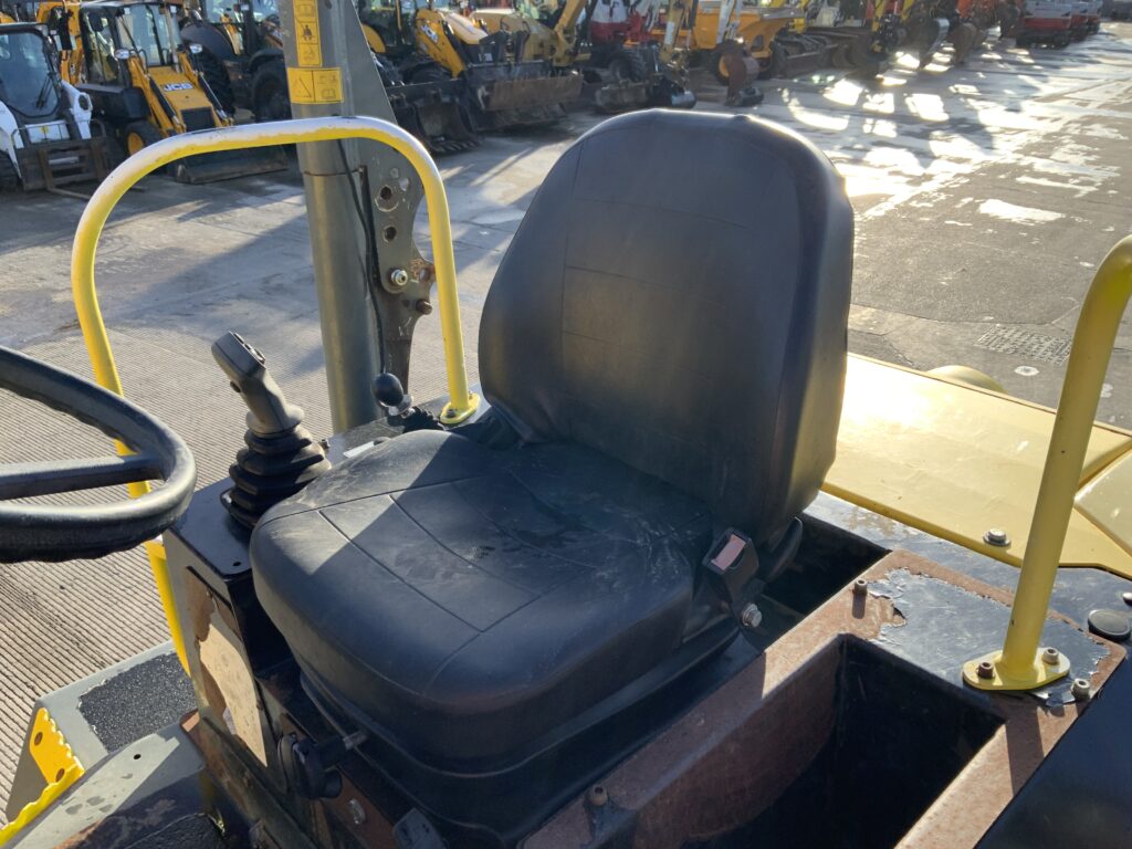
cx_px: 566
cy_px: 424
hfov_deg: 61.7
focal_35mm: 29
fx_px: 948
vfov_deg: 48.2
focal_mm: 3
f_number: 1.8
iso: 16
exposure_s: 1/509
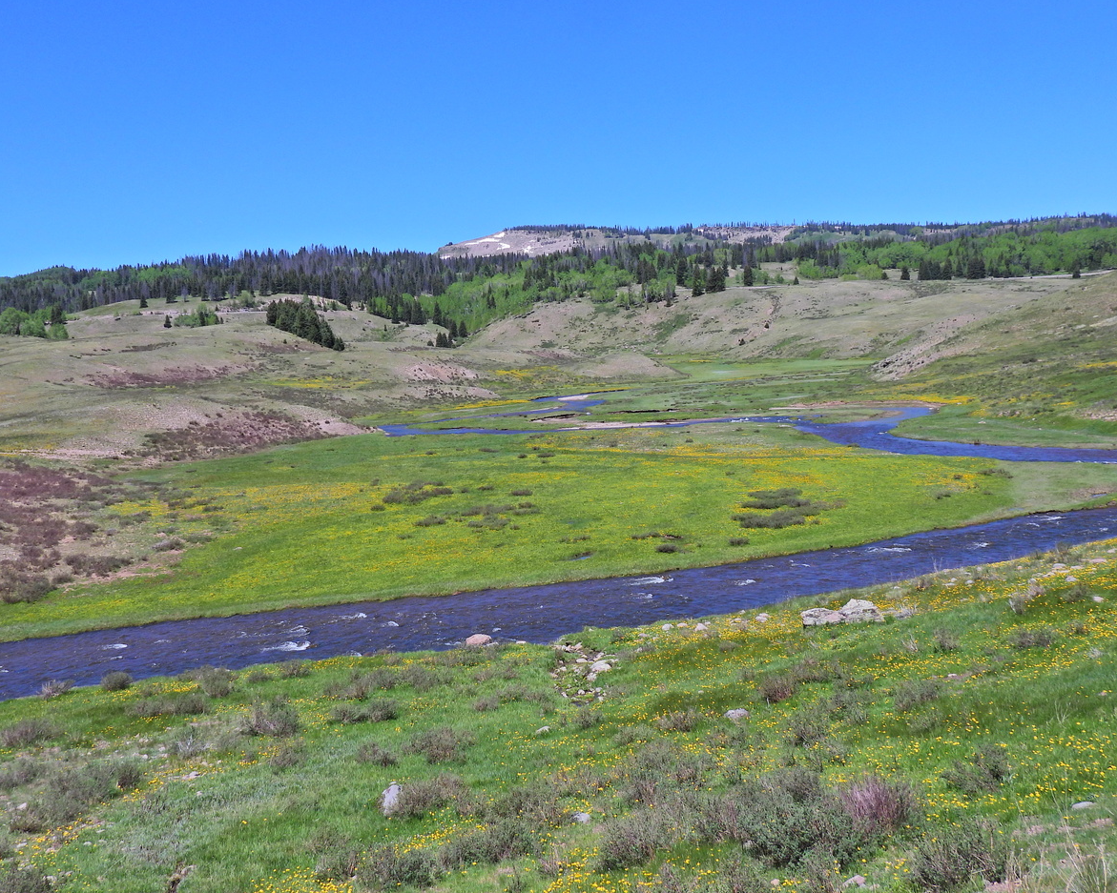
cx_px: 544
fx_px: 1058
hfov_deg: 55.7
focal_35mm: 32
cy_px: 446
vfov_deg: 45.8
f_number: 3.2
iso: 100
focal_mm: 5.4
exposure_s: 1/2000
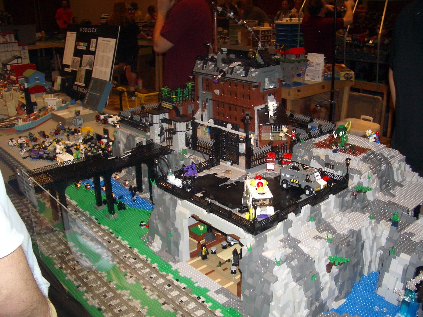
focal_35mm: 35
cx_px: 212
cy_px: 158
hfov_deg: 52.6
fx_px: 428
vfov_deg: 40.7
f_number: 2.6
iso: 100
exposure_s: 1/60
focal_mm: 5.8
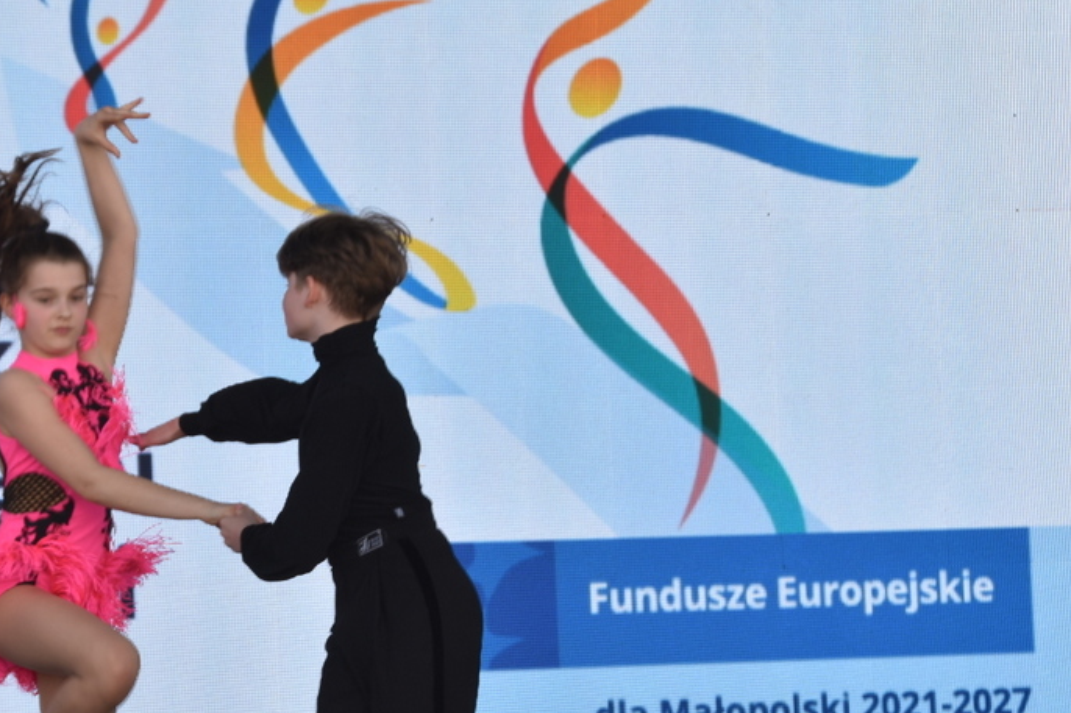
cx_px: 212
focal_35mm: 126
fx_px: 3747
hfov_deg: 16.1
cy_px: 587
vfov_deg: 10.8
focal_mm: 48
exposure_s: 1/160
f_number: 6.3
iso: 100
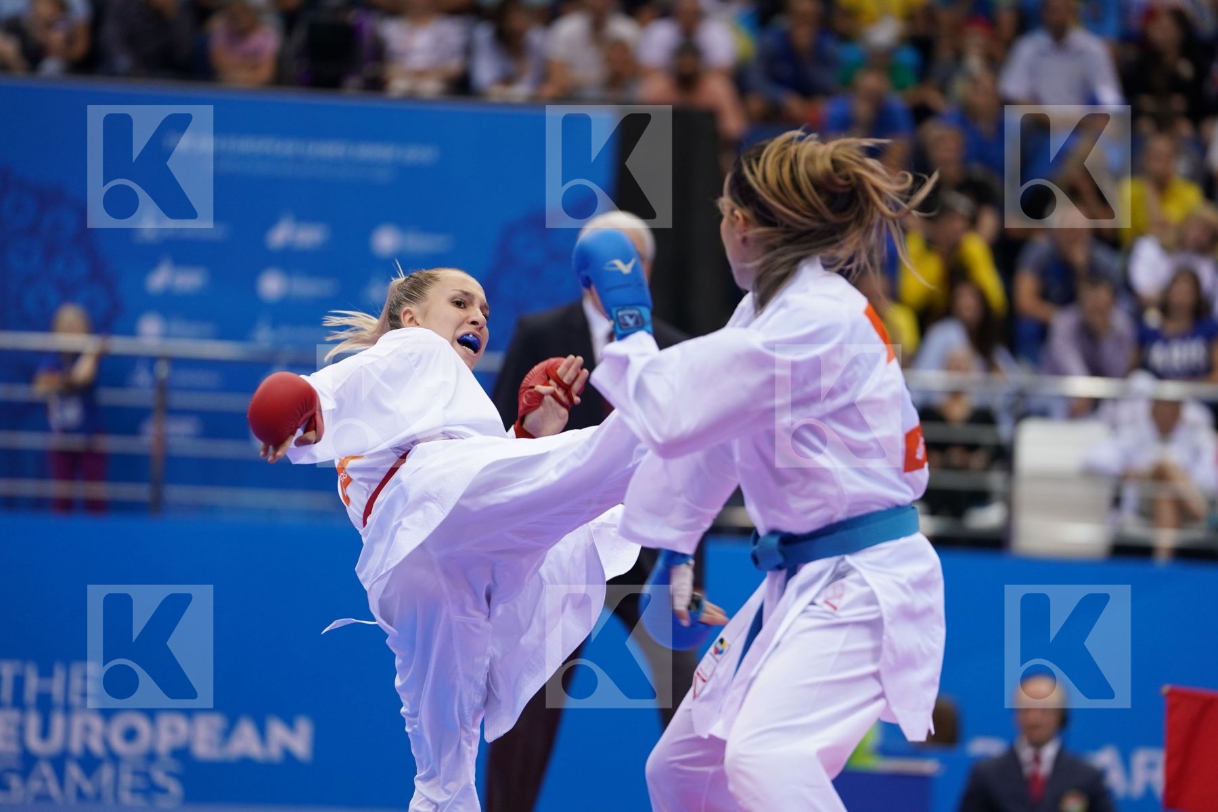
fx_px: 6766
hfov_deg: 10.3
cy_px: 406
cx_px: 609
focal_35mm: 200
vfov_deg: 6.9
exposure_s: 1/800
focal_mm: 200
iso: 1000
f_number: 2.8
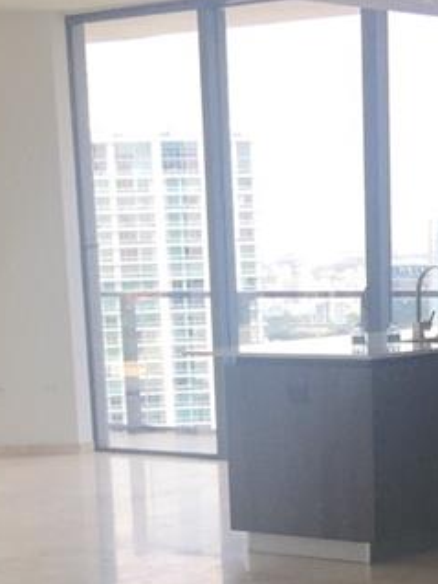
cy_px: 791
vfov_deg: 16.9
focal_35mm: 109
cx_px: 332
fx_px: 1840
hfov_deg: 13.5
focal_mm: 4.15
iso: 32
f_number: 2.2
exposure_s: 1/208
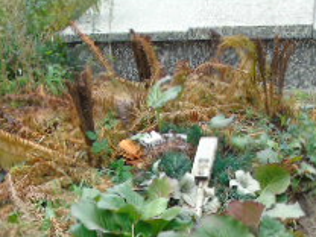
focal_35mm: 77
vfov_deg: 17.2
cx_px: 193
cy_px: 362
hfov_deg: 25.3
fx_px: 703
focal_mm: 4.4
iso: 80
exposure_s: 1/80
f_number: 3.4
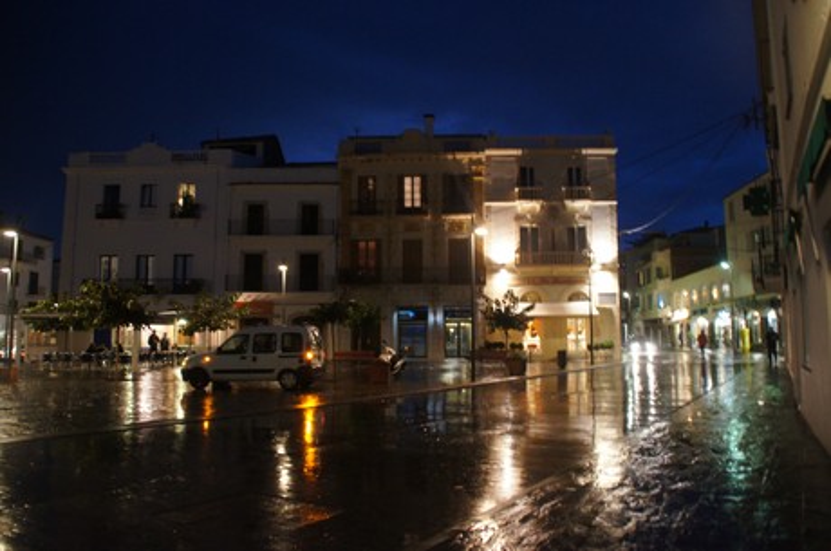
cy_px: 276
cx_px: 416
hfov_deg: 67.5
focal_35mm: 27
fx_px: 622
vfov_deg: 47.8
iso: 1600
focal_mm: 18
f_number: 3.5
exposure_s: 1/10
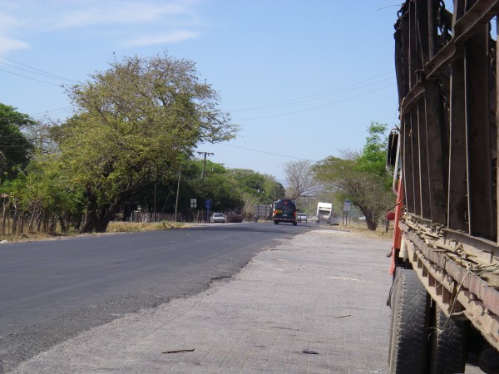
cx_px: 250
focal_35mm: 97
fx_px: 1398
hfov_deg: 20.2
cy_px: 187
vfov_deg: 15.2
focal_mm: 16
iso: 64
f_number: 7.8
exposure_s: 1/160
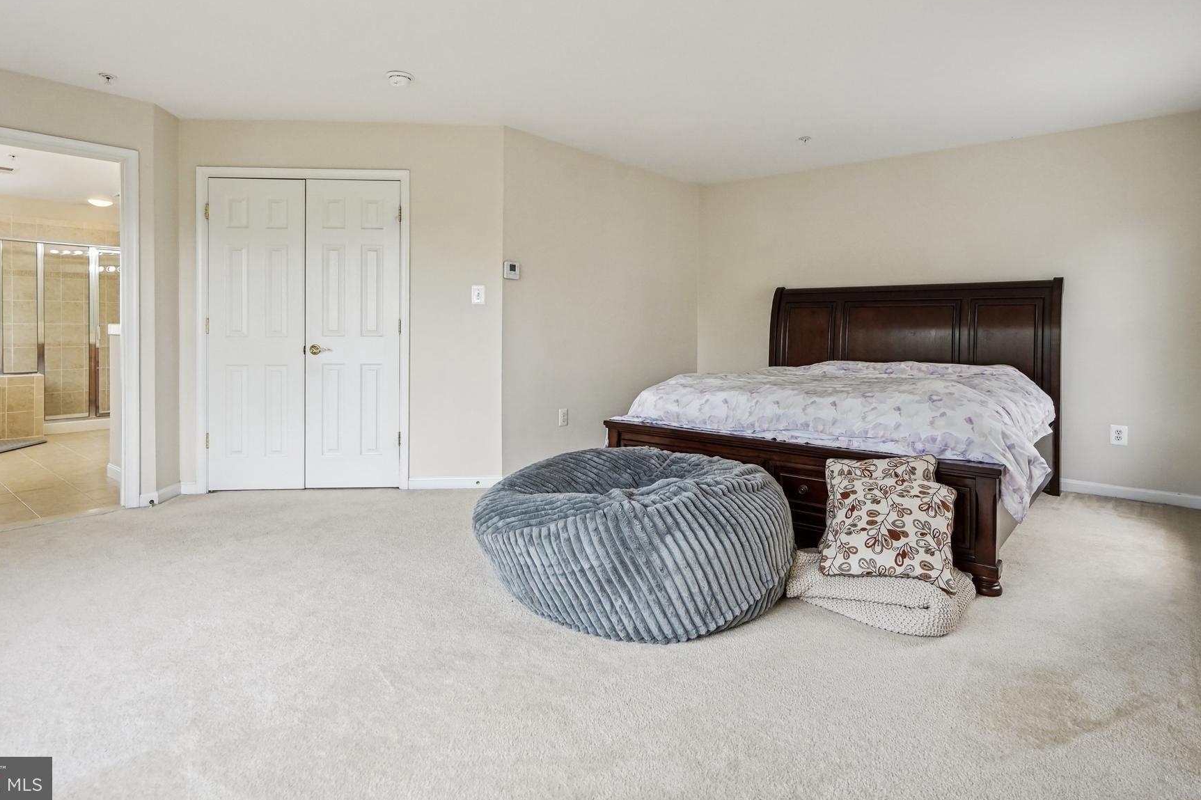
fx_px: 634
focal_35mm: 19
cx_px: 611
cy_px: 332
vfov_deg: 64.1
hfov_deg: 86.9
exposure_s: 1/100
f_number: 8
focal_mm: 16
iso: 800
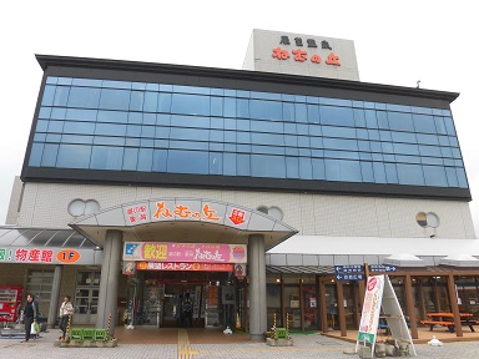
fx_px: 346
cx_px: 231
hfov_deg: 69.4
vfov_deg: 54.9
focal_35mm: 25
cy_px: 177
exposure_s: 1/320
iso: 100
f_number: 3.1
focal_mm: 4.3
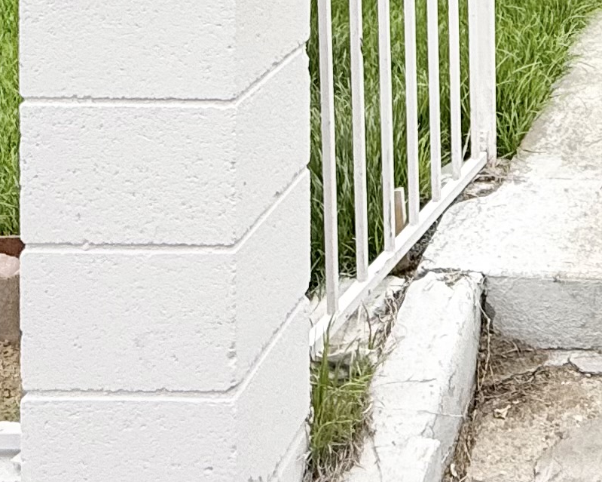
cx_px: 730
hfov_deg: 24.8
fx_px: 1229
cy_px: -298
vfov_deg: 18.8
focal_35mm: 69
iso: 50
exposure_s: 1/479
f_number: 2.2
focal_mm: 2.22
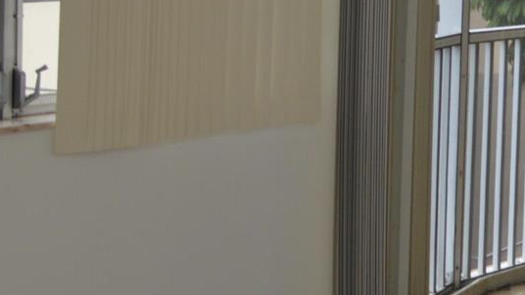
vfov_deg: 10.9
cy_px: -84
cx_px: 848
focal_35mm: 108
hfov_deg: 17.3
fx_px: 1503
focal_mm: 18
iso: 280
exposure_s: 1/125
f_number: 5.6
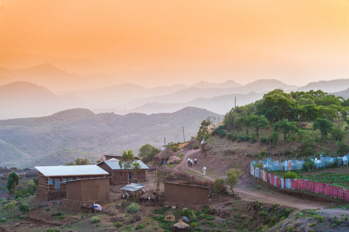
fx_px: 1356
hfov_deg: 14.7
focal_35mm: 140
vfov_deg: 9.8
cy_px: 116
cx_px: 174
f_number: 5.6
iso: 100
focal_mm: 140
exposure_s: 1/80
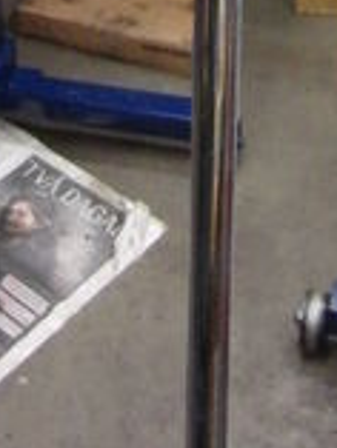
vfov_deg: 17.5
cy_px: -274
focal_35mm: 98
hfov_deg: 15.1
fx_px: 1270
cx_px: 191
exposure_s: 1/60
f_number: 3.2
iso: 500
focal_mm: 4.3
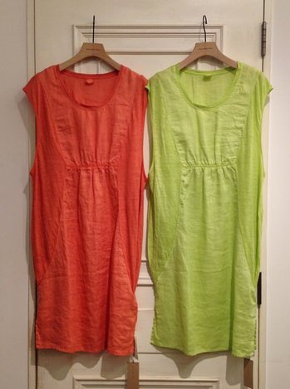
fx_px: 393
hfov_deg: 40.5
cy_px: 194
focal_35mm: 35
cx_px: 145
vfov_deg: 52.8
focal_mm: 4.28
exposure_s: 1/40
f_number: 2.4
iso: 80
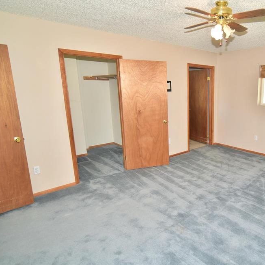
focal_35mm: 24
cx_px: 205
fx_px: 208
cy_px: 131
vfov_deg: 65.0
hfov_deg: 60.8
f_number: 3.5
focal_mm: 18
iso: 400
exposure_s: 1/125
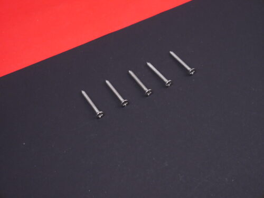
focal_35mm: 84
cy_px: 99
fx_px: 641
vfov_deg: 17.6
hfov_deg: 23.3
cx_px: 132
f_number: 7.1
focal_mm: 42
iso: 1000
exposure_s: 1/30
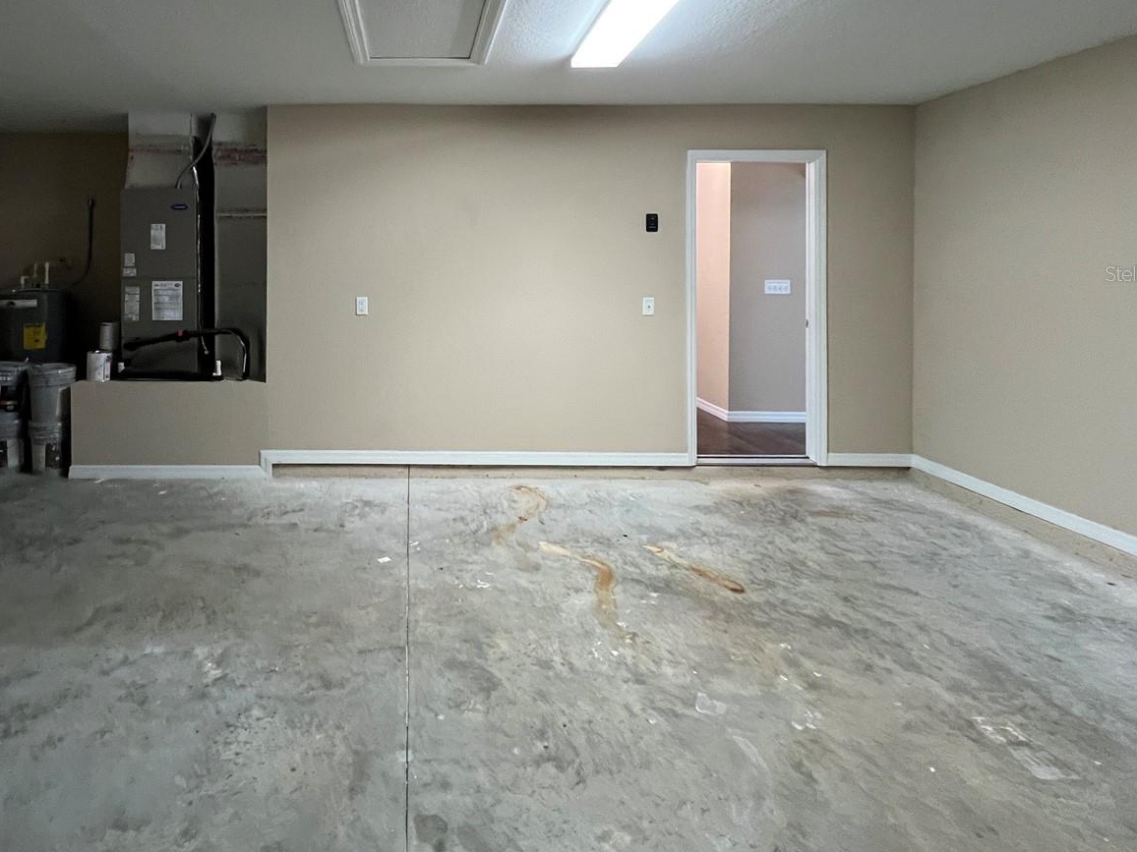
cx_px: 411
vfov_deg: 69.2
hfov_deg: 85.7
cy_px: 273
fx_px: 591
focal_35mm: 18
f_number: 1.8
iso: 500
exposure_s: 1/54
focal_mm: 1.57
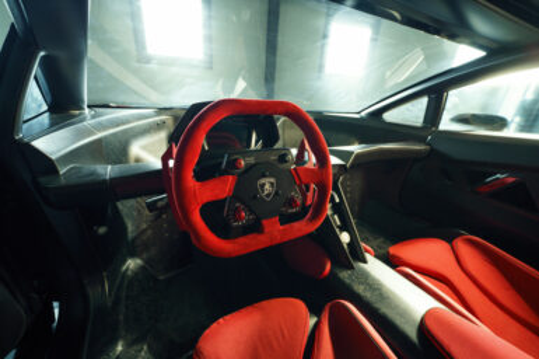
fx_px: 224
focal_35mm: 15
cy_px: 180
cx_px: 270
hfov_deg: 100.4
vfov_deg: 77.2
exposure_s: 1/50
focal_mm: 15
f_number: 4
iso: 1250
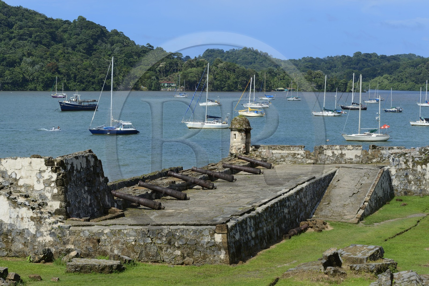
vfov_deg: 19.4
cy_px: 143
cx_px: 214
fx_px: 834
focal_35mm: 70
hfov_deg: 28.8
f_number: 10
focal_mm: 70
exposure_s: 1/250
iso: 200
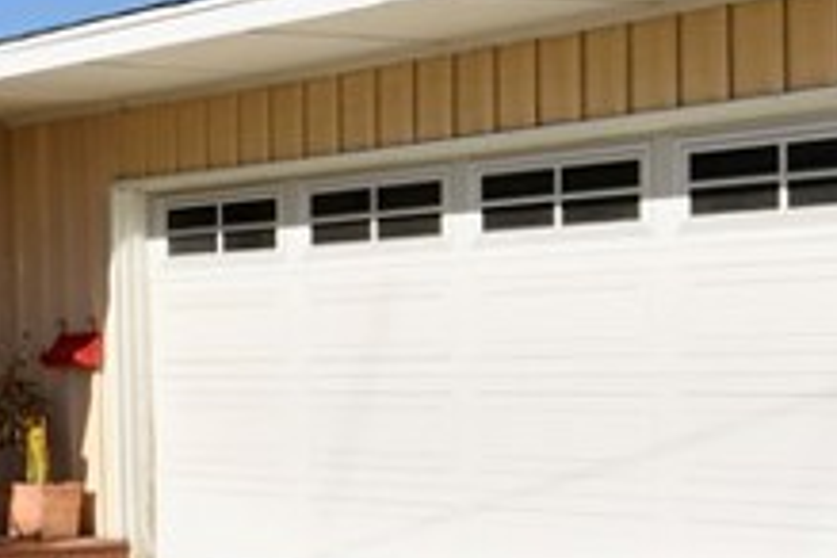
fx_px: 2278
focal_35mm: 98
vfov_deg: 13.9
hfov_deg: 20.0
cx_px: -69
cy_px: 426
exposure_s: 1/200
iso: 100
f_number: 11
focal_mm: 21
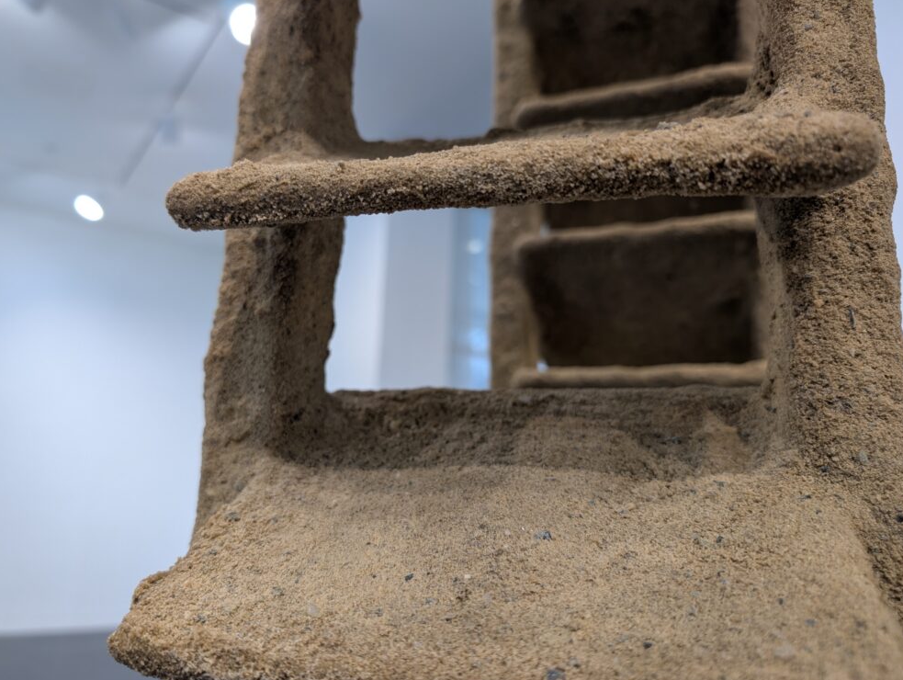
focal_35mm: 25
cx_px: 437
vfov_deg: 55.0
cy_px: 350
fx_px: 653
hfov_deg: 69.3
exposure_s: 1/24
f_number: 1.68
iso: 65
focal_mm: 6.9
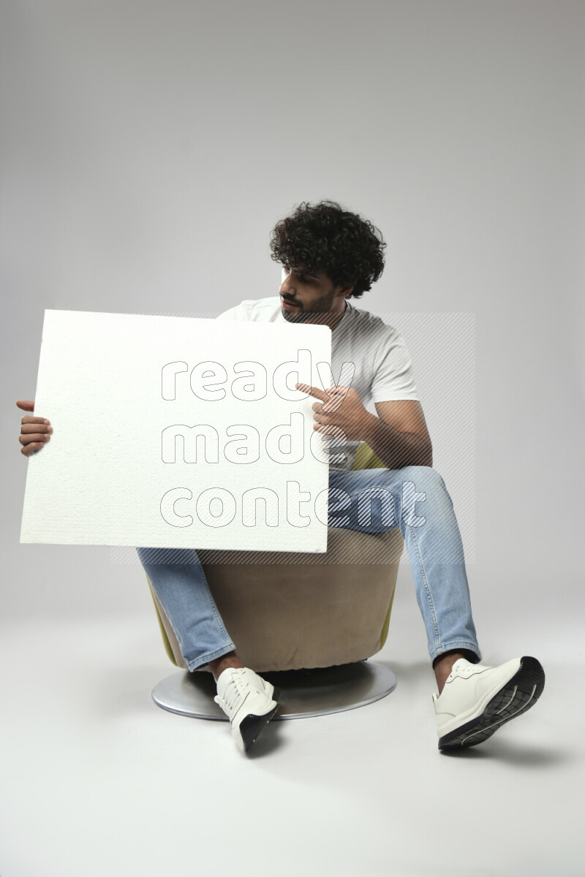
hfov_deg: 35.1
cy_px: 438
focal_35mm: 38
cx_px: 292
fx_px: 926
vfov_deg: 50.7
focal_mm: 38
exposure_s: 1/125
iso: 400
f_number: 5.6
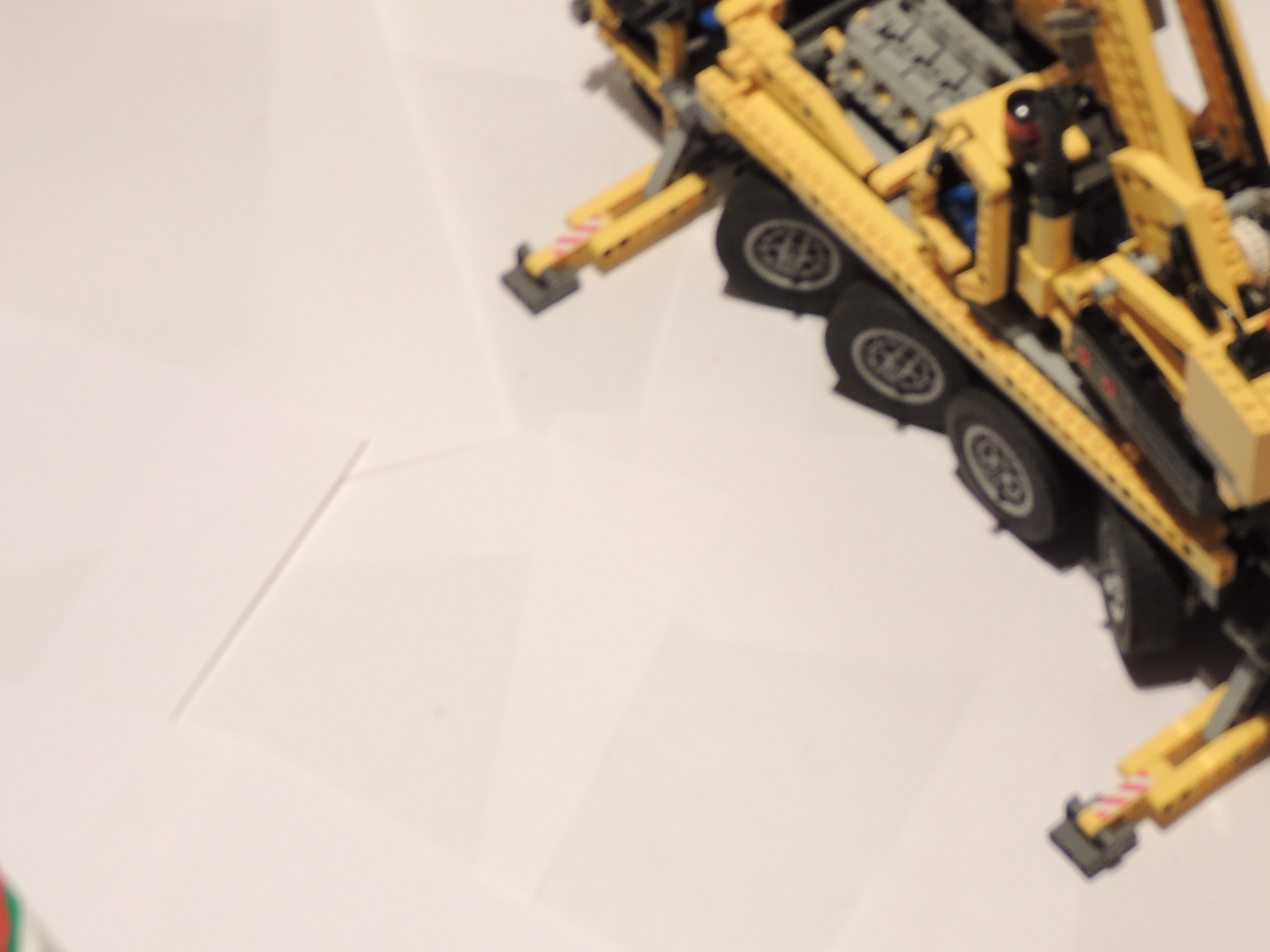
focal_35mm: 119
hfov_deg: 16.5
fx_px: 4366
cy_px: 294
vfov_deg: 12.4
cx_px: 920
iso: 100
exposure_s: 1/2.5
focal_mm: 12.4
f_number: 3.9
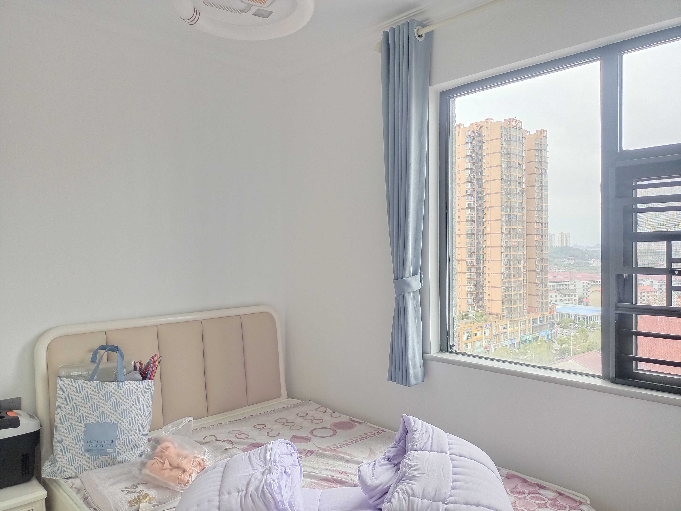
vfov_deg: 54.9
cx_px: 340
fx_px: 492
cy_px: 256
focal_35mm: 25
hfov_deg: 69.4
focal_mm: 4.71
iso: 544
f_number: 1.79
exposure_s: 1/100
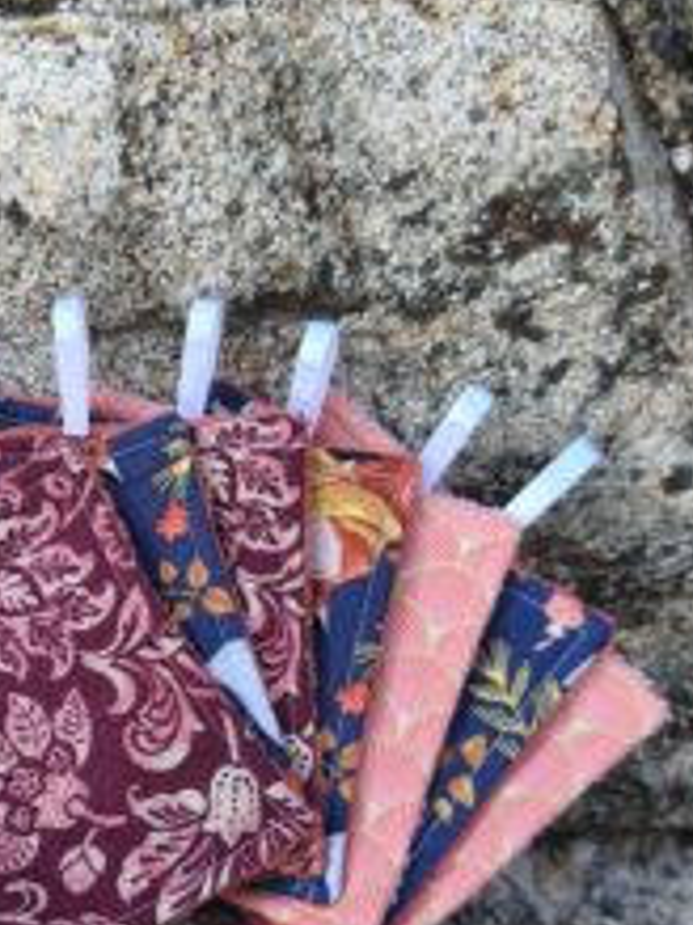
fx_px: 1122
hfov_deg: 33.0
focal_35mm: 42
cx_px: 110
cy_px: 566
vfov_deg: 44.5
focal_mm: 6.18
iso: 50
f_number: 1.65
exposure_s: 1/99.9
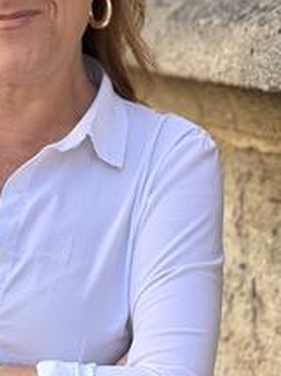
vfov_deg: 11.5
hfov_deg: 8.6
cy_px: 125
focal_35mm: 172
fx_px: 1863
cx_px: -5
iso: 40
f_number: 2.8
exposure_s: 1/121
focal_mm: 9
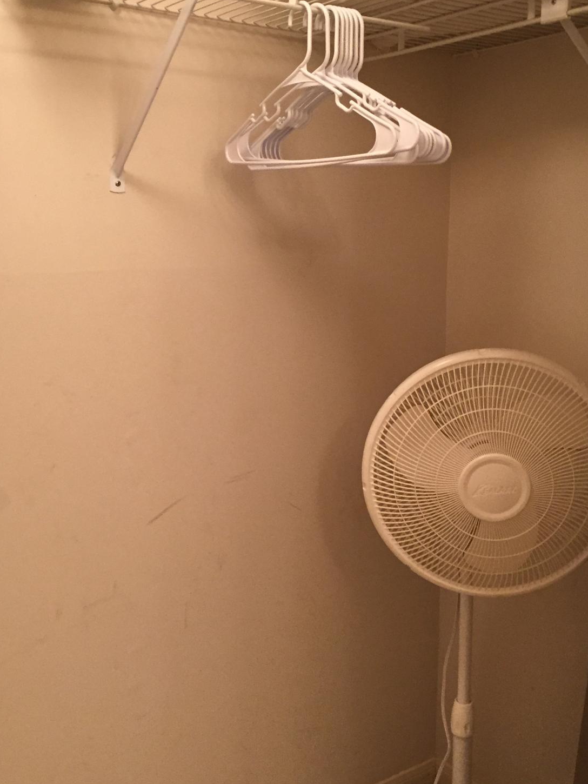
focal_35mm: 40
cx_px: 314
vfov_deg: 46.7
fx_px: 906
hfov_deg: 36.0
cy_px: 354
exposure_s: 1/30
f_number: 2.2
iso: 160
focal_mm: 4.15
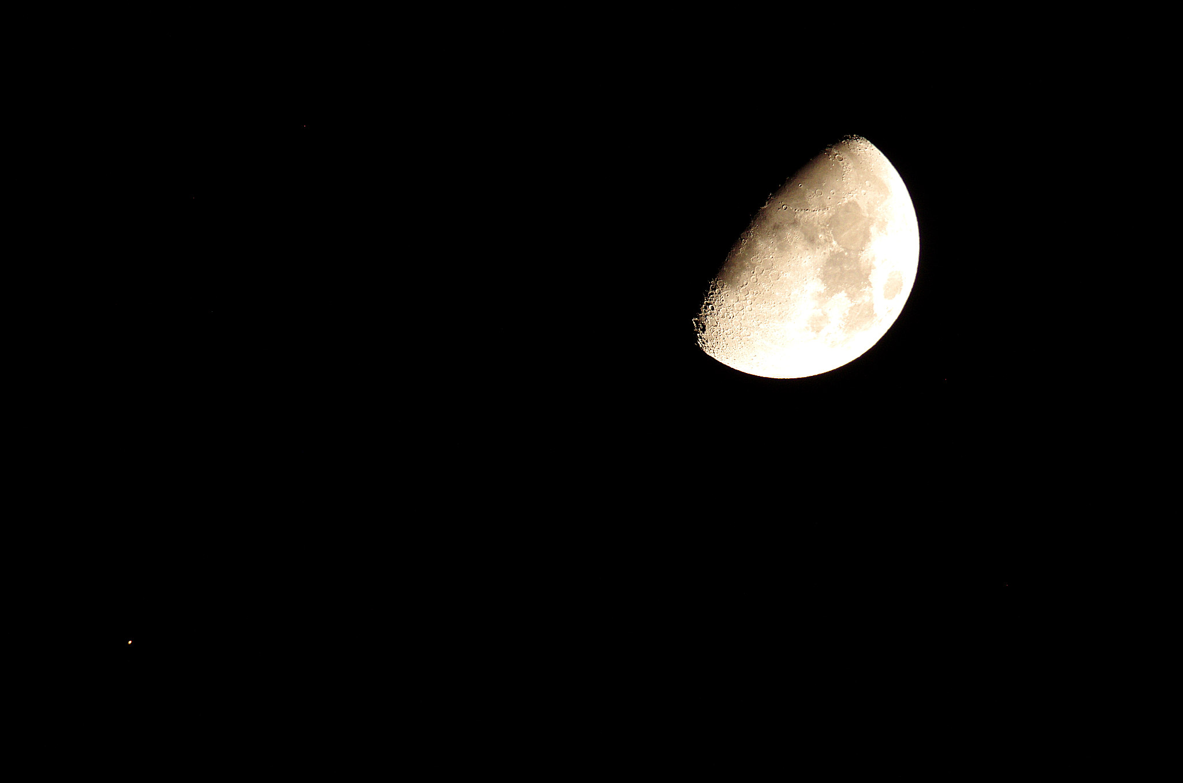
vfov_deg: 1.5
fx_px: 29511
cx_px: 592
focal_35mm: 900
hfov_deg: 2.3
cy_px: 392
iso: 1000
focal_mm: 600
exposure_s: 1/160
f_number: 6.7
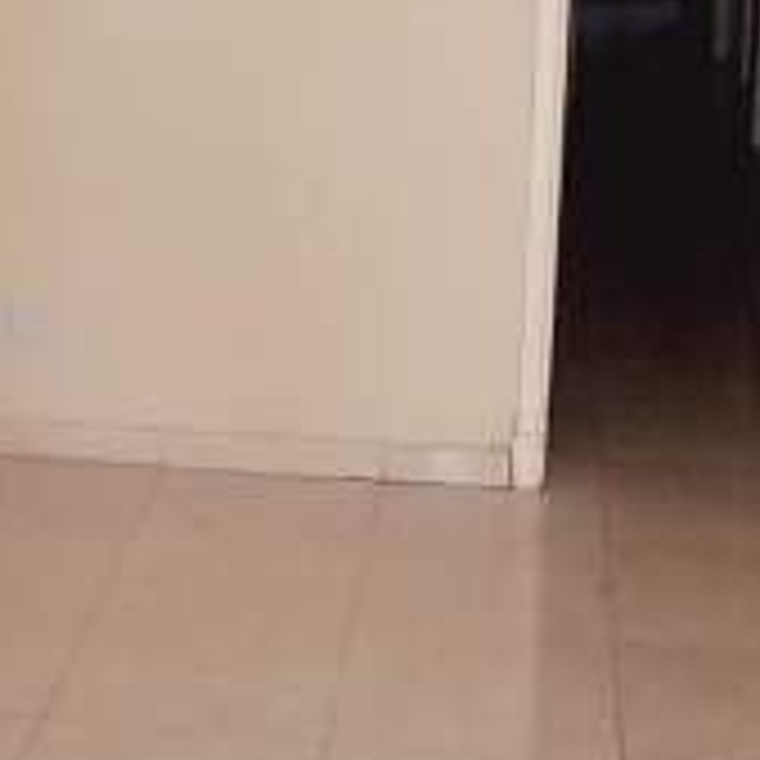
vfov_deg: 20.6
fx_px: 2037
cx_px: 175
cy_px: 58
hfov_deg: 20.9
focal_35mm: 82
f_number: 2.2
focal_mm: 1.42
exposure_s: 1/100
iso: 64
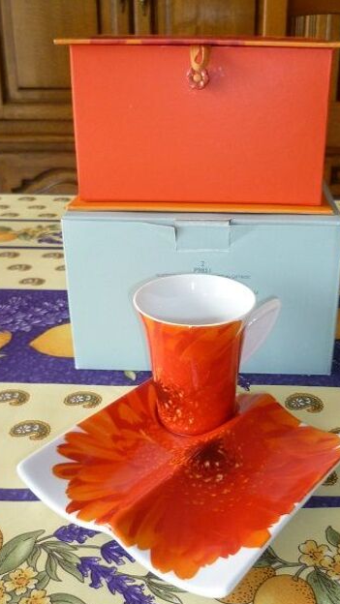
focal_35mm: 38
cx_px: 220
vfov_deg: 52.8
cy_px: 309
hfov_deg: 31.0
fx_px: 609
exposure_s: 1/60
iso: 320
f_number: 3.2
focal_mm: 6.1
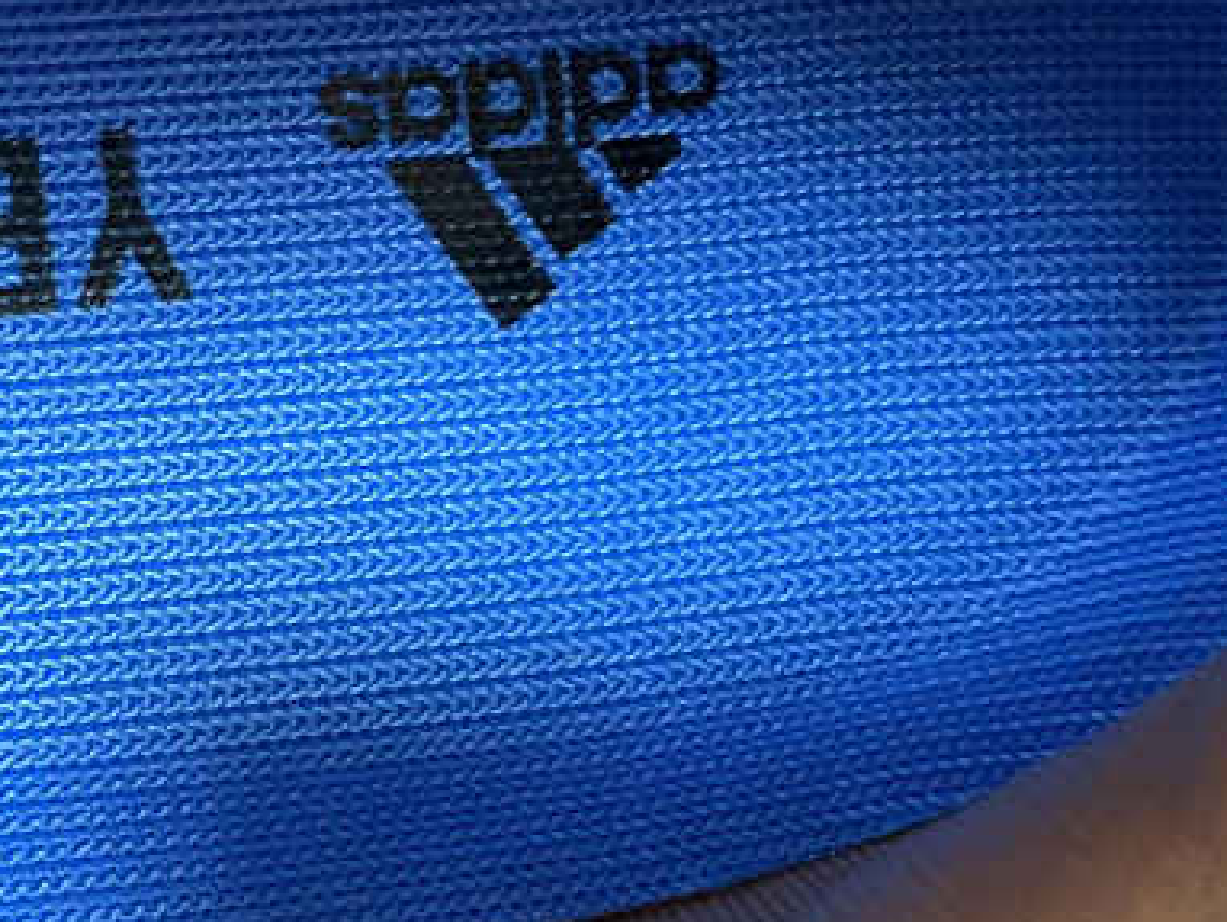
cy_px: 447
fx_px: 2412
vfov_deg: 21.6
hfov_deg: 28.2
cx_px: 334
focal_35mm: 68
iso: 500
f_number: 1.8
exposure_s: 1/25
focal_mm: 4.25
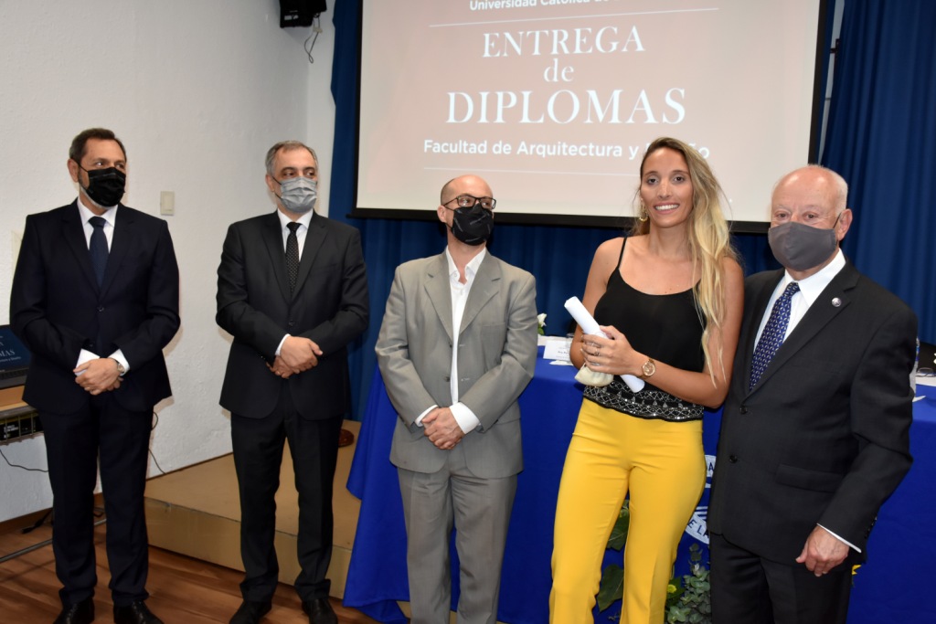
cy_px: 312
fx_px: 897
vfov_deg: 38.4
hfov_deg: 55.1
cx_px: 468
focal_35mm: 34
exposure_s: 1/100
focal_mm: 23
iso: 800
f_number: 5
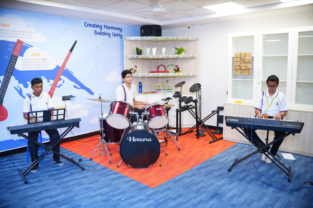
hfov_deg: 65.5
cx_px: 156
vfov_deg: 46.4
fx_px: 243
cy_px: 104
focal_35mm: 28
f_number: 2.8
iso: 1600
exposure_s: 1/250
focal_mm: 28
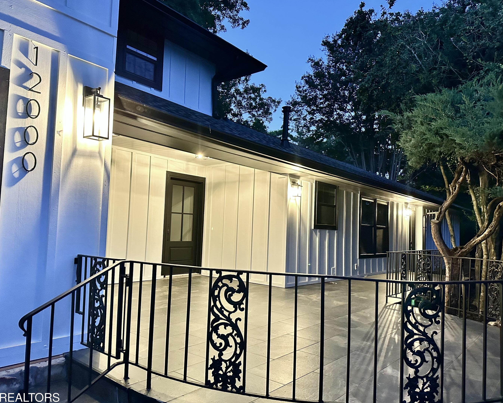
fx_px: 387
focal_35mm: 26
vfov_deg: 54.9
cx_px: 250
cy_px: 207
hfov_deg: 66.0
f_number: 1.78
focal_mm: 6.86
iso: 640
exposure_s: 1/40
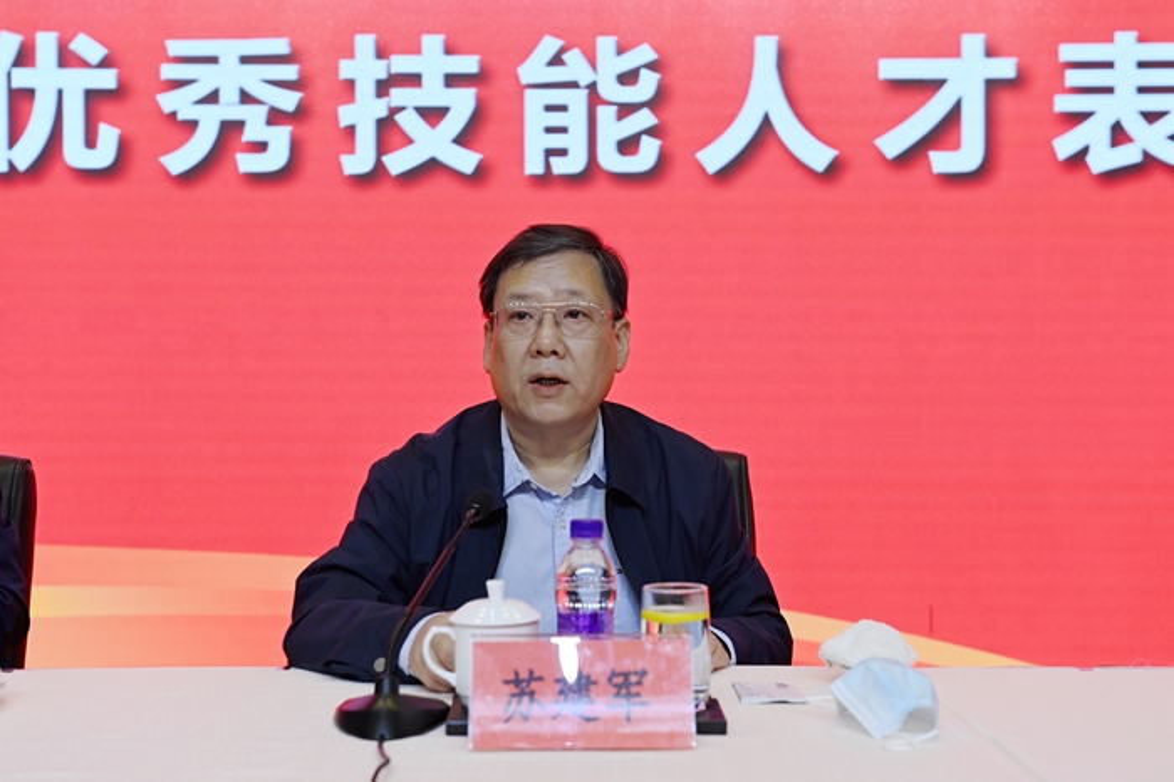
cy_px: 391
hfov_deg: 36.3
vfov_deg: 24.6
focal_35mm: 55
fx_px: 1793
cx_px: 587
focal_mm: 55
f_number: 4
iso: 500
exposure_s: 1/160
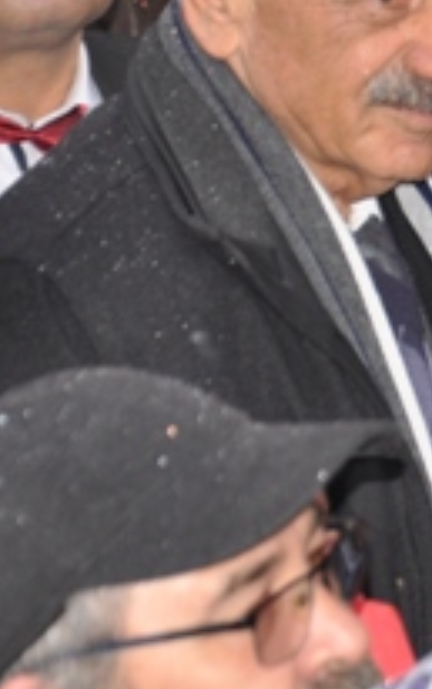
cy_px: 119
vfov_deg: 6.7
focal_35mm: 313
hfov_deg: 4.1
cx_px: 985
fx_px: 5888
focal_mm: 66
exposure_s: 1/60
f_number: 5.3
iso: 640
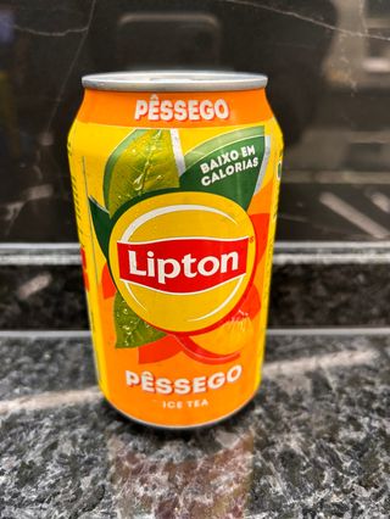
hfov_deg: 53.1
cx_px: 195
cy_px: 260
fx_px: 390
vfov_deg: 67.3
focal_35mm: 26
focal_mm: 5.7
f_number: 1.5
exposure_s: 1/50
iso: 80
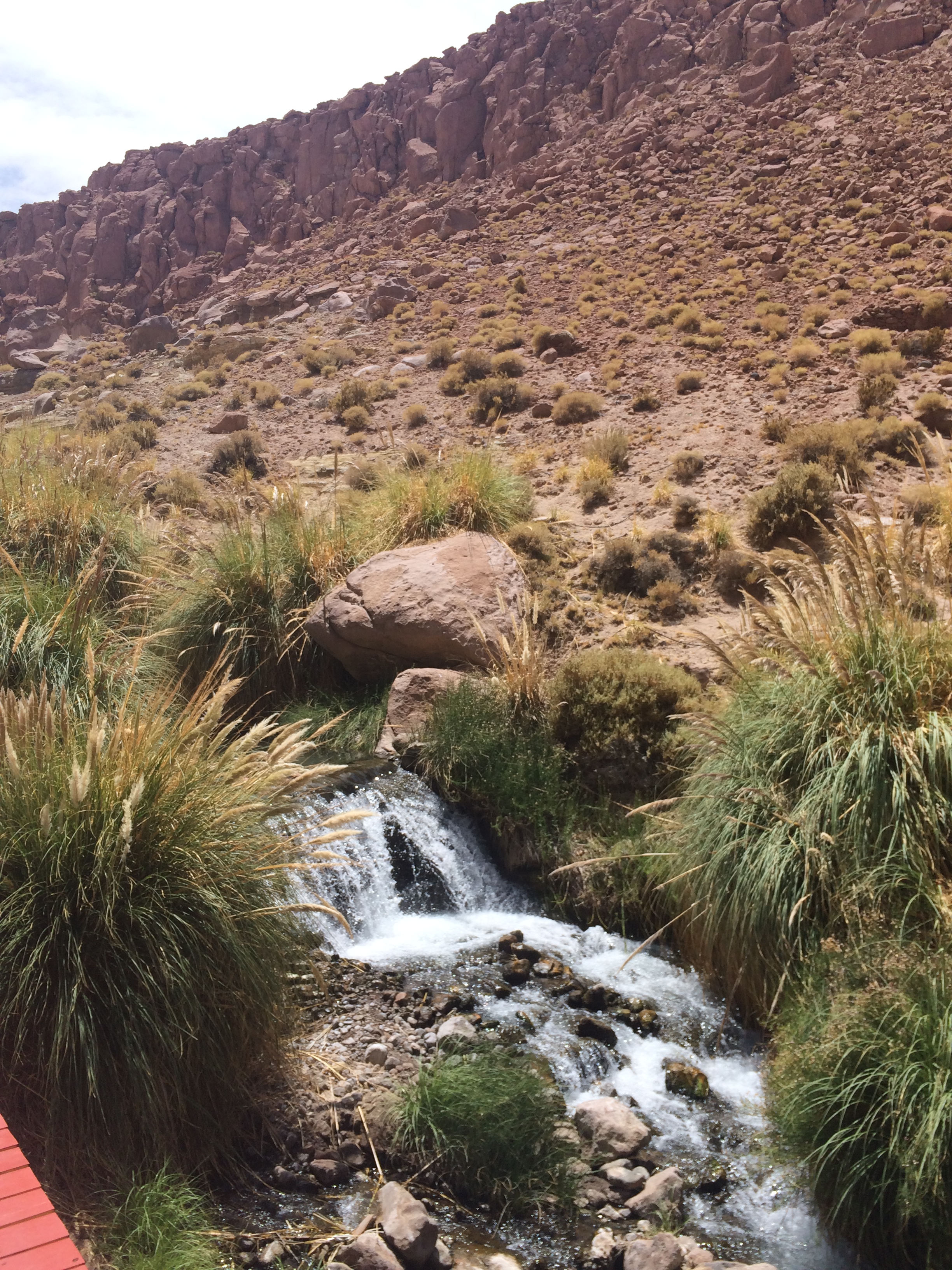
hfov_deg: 48.2
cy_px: 635
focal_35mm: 29
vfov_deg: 61.7
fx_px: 1063
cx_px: 476
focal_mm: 4.15
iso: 32
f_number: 2.2
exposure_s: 1/2053
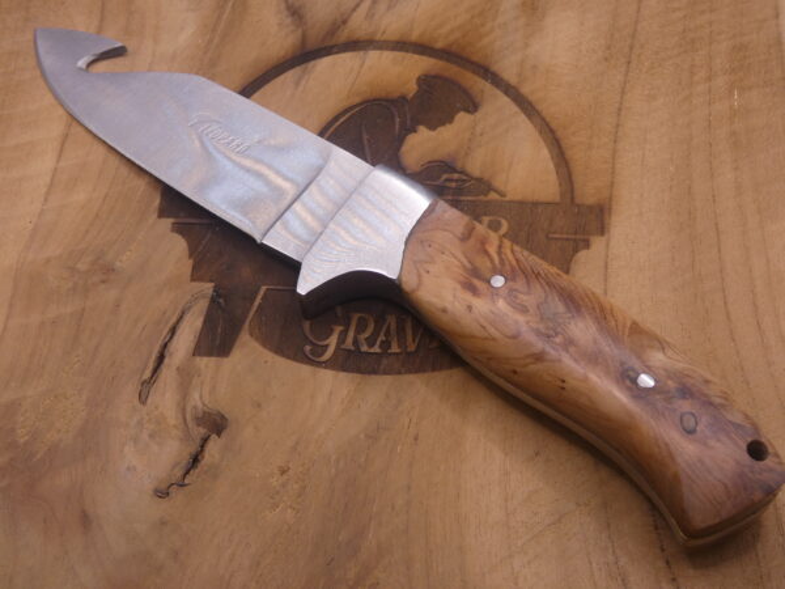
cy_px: 294
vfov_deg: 30.3
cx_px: 392
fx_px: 1089
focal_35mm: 48
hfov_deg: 39.7
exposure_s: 1/80
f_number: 3.8
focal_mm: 8.6
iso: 160
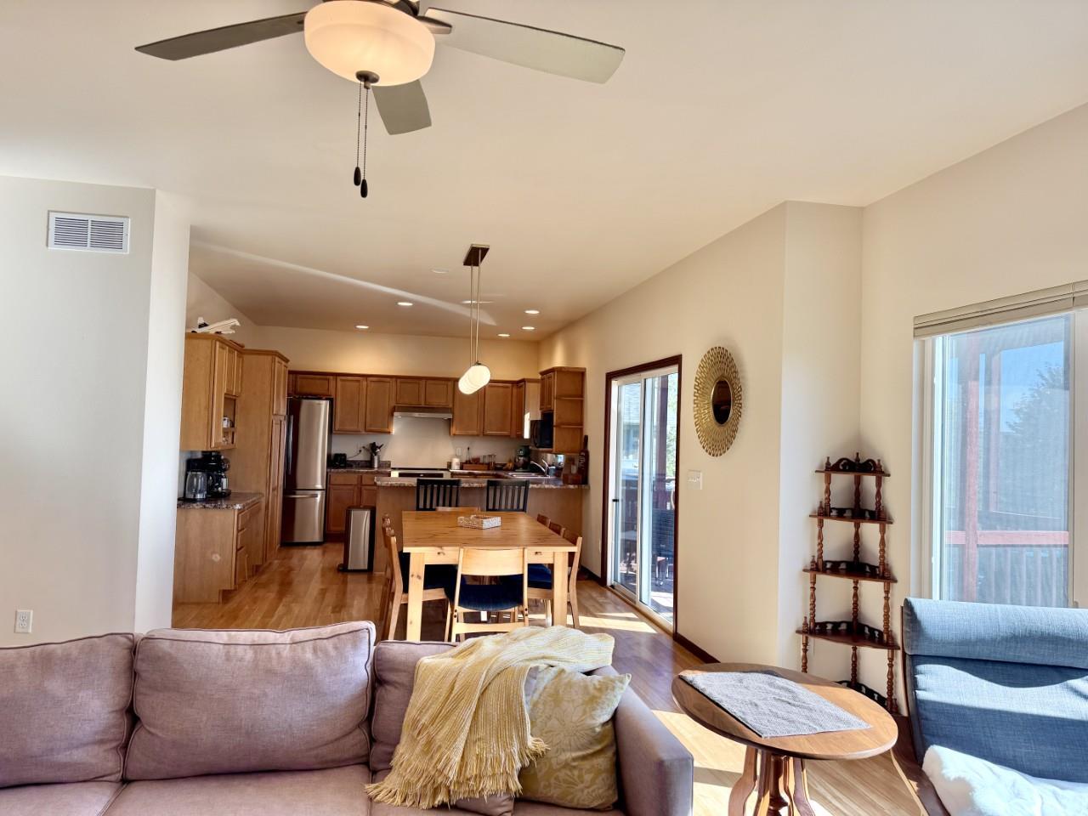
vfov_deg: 56.8
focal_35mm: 24
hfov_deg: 71.6
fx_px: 754
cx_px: 544
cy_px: 408
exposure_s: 1/272
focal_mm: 6.76
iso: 80
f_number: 1.78
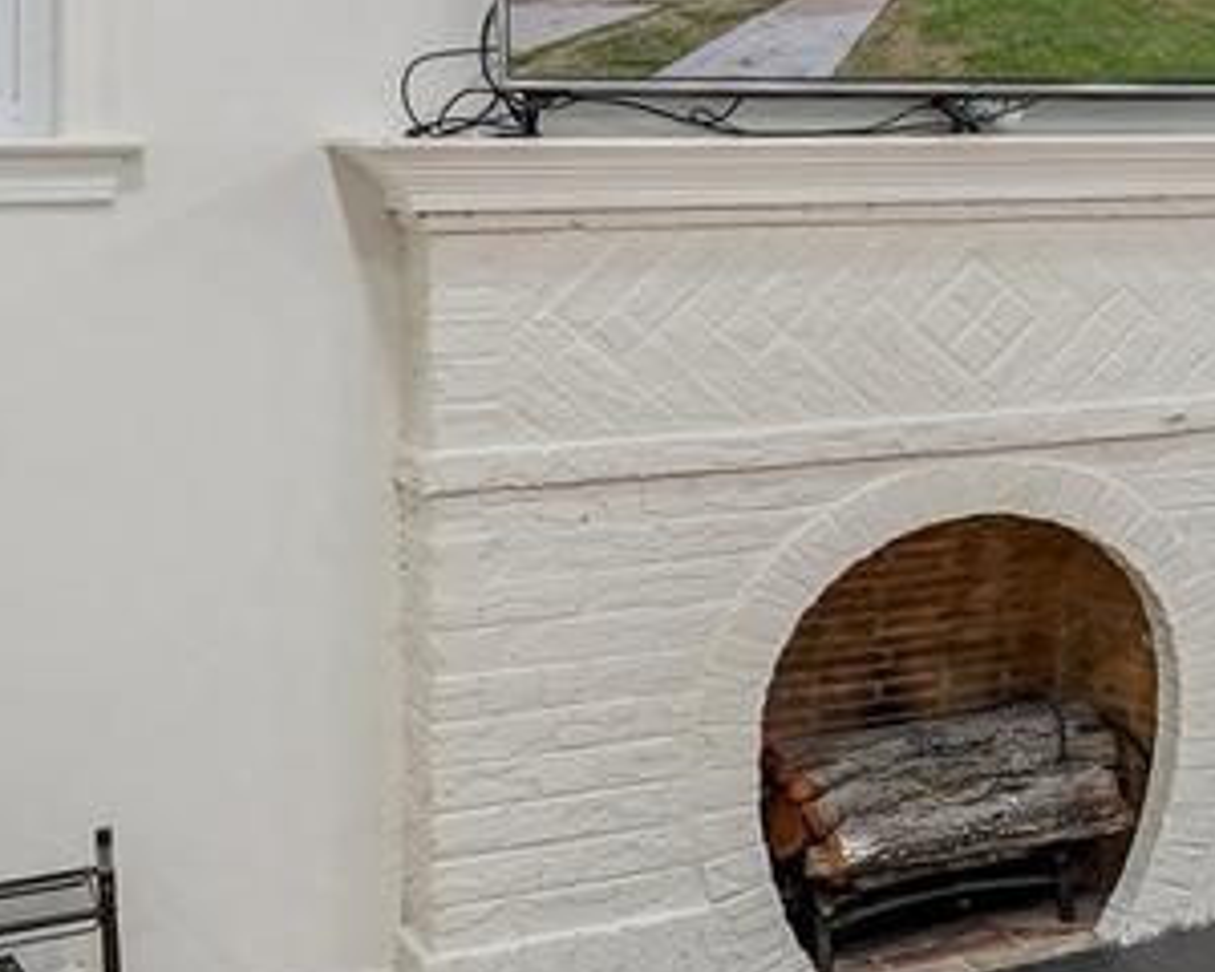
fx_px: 2589
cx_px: 2163
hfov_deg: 19.8
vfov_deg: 20.8
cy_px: 89
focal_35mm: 72
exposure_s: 1/25
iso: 800
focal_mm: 16
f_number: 9
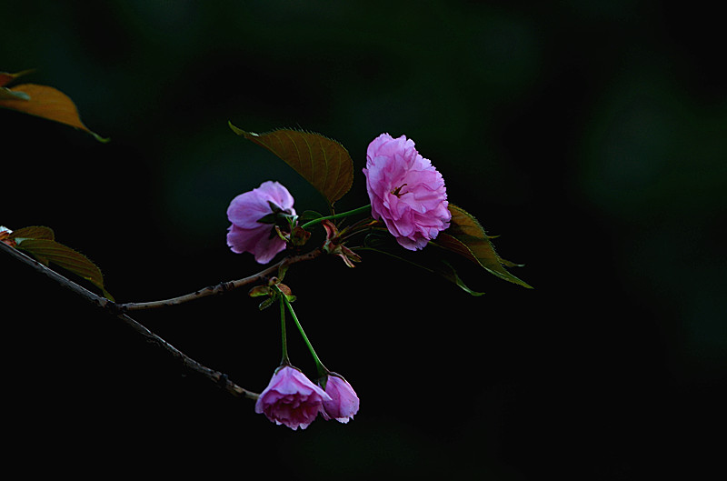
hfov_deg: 6.9
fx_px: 6043
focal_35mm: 300
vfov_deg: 4.6
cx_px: 364
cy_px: 240
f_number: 4
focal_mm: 200
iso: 200
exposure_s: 1/80
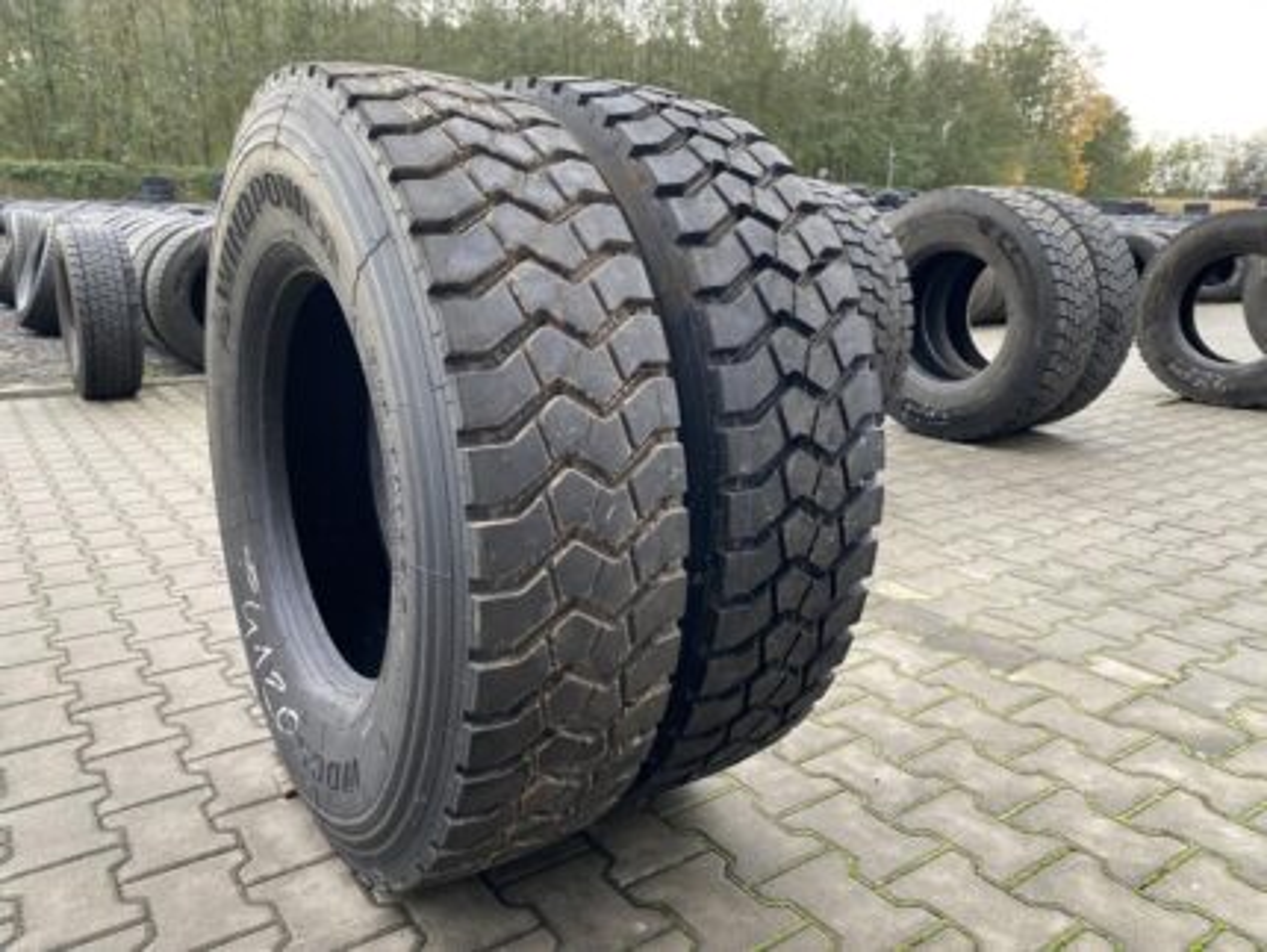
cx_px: 634
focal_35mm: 26
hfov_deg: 67.3
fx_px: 952
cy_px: 476
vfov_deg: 53.1
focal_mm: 4.25
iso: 125
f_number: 1.8
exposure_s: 1/121
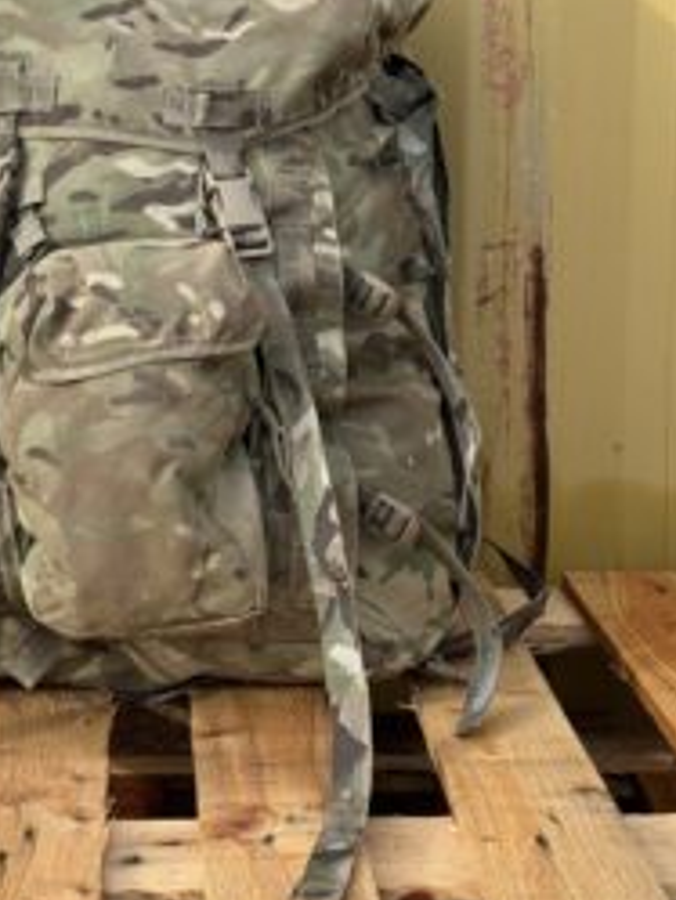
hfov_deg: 19.0
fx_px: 2003
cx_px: 155
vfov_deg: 25.3
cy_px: 398
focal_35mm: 77
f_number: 1.78
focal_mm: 6.76
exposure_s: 1/1222
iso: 64
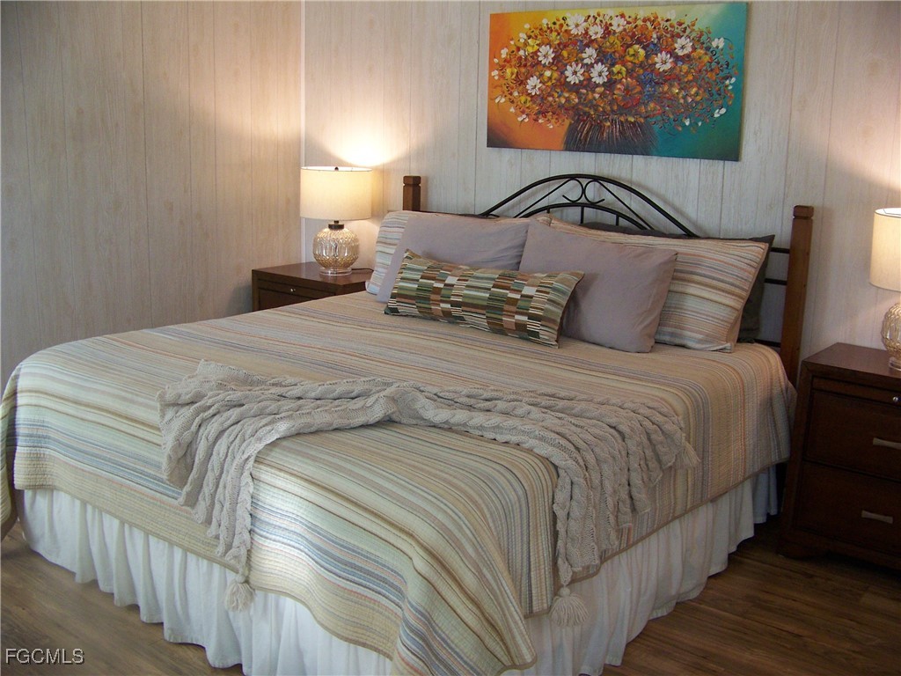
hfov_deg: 51.4
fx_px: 937
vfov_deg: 39.7
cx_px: 450
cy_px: 338
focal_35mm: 36
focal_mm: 5.85
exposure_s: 1/30
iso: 160
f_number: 2.8
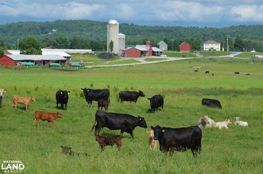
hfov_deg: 17.5
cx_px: 132
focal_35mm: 117
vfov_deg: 11.7
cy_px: 87
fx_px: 853
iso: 100
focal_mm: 78
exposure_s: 1/250
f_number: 8
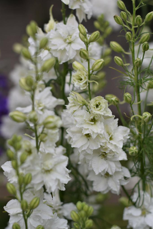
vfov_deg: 27.0
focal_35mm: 75
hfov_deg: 18.2
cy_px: 114
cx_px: 76
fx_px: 478
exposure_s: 1/1250
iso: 140
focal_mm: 50
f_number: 3.2
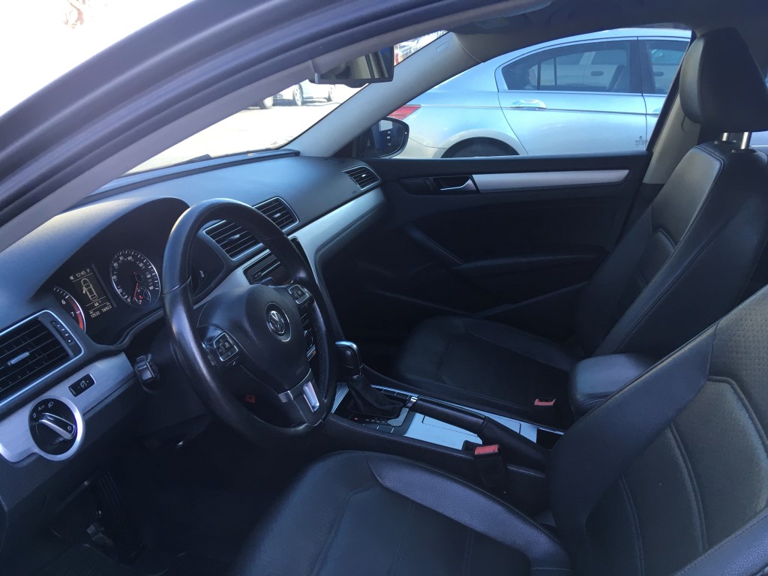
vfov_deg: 48.2
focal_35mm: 29
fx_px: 643
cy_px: 288
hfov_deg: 61.7
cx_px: 384
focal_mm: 4.15
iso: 25
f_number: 2.2
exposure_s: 1/40
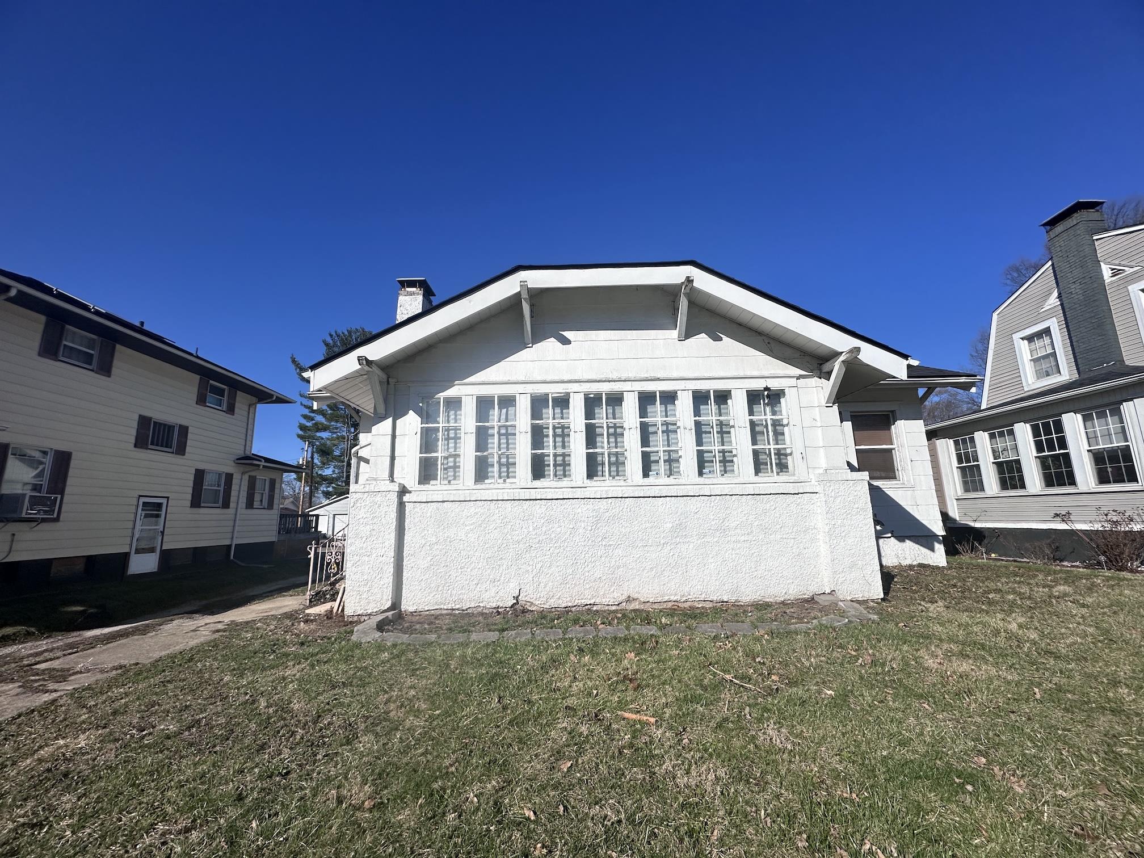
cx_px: 572
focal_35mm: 14
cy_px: 429
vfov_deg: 85.7
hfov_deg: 102.1
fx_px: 463
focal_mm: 2.22
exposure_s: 1/6494
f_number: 2.2
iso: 50
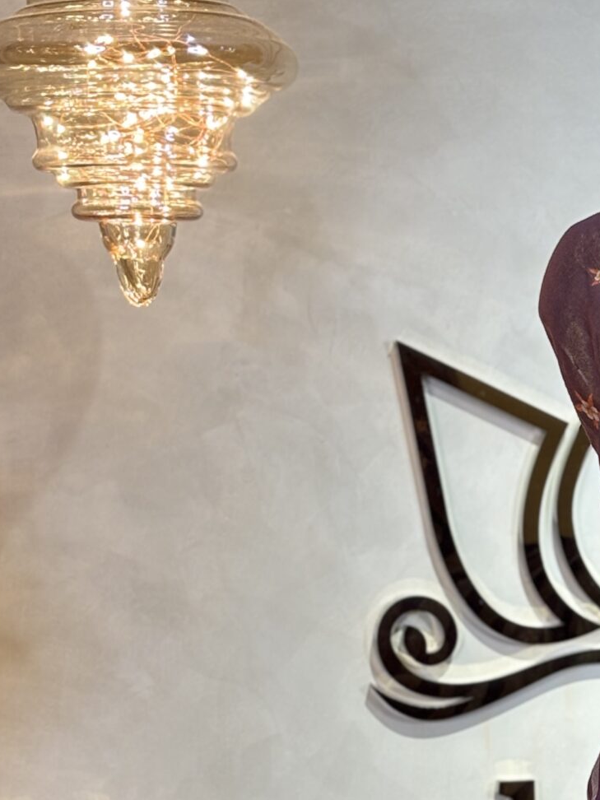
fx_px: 3166
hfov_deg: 10.6
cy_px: 854
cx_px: 743
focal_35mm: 137
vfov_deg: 14.1
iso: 32
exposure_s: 1/50
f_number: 1.6
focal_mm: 5.96
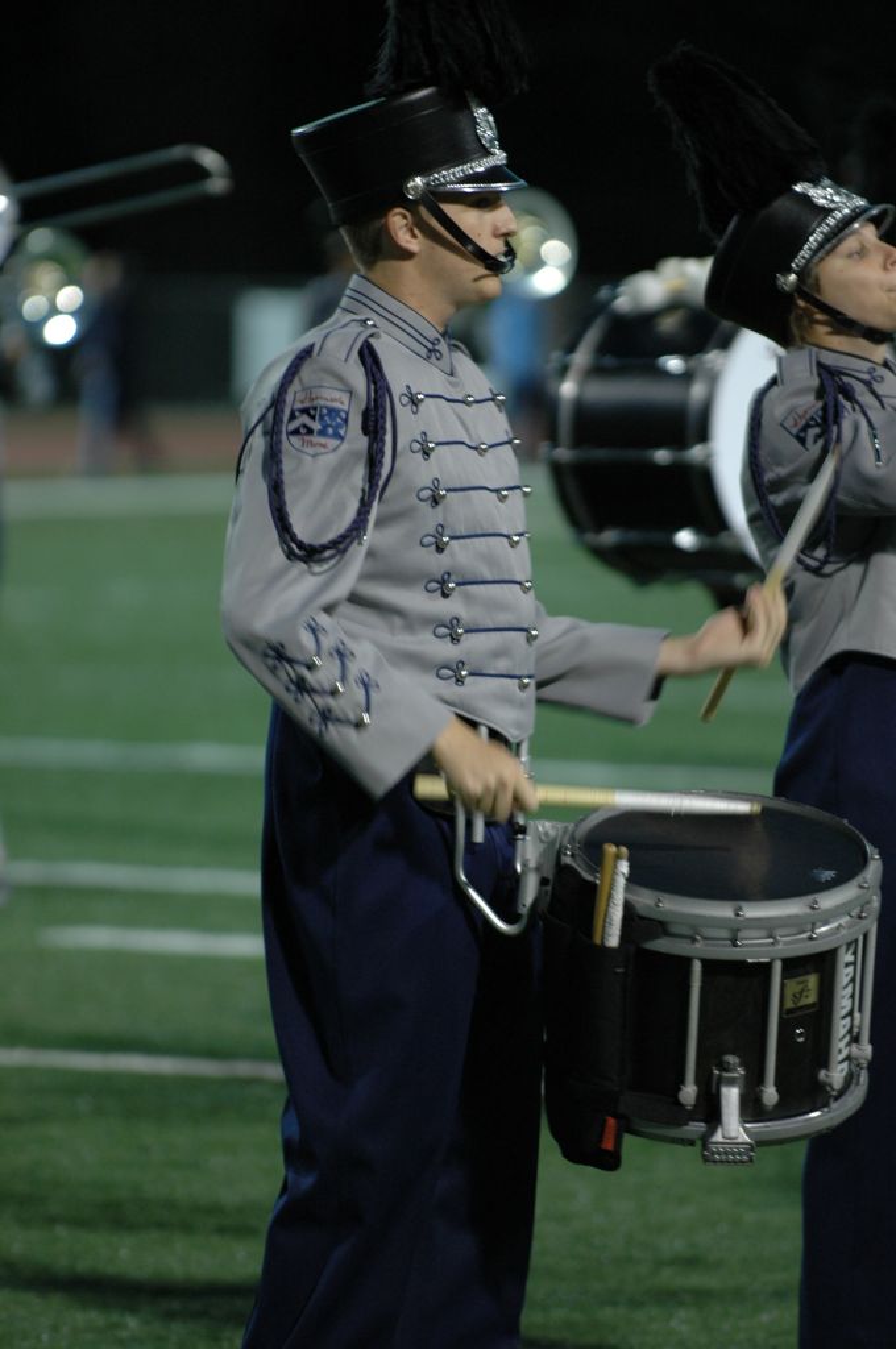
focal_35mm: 300
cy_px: 674
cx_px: 448
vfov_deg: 6.9
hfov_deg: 4.6
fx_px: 11230
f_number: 2.8
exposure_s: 1/60
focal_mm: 200
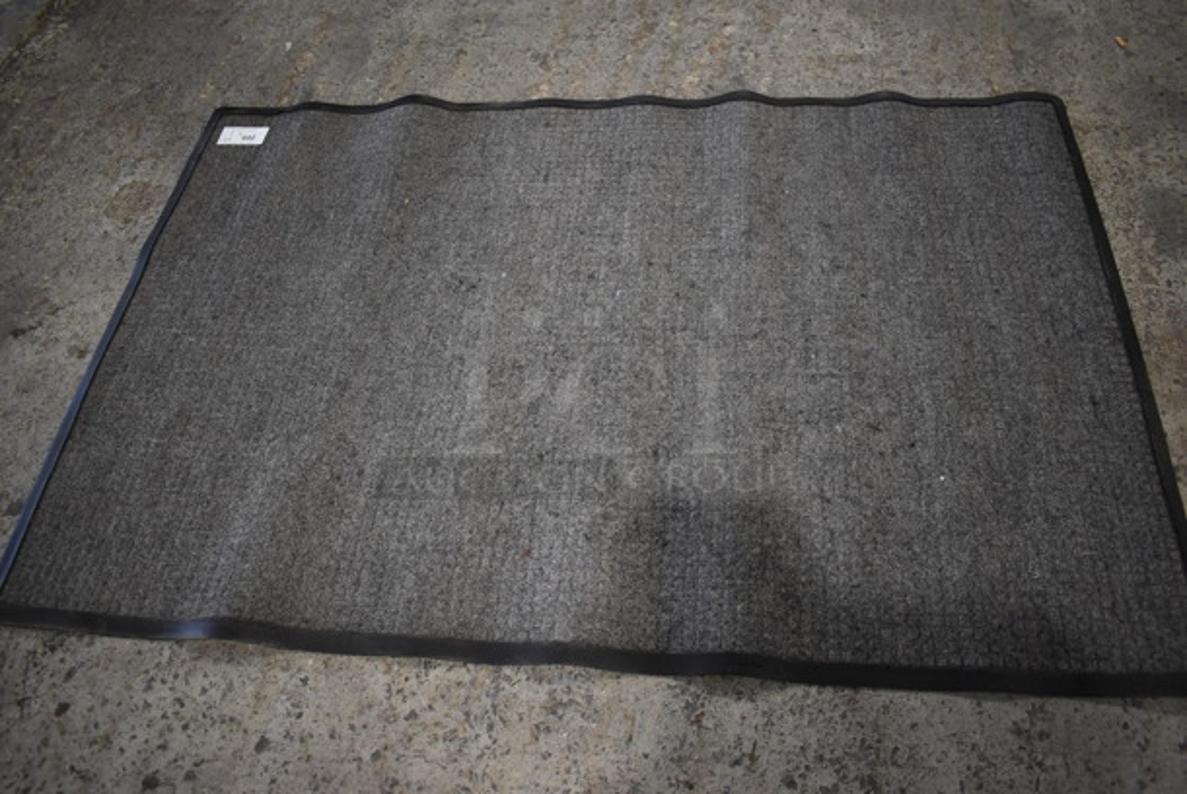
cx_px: 594
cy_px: 397
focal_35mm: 27
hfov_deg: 67.3
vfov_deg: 48.0
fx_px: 891
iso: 1250
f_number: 3.5
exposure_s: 1/125
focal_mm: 18
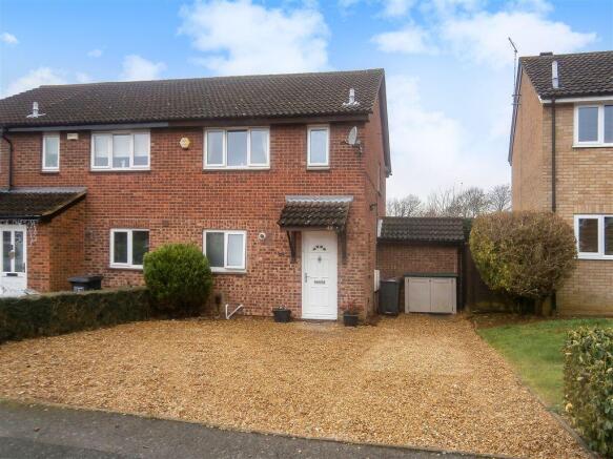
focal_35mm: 26
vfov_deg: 53.0
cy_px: 230
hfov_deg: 67.3
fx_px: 460
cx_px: 306
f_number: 2.8
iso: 80
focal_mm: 4.7
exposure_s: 1/125
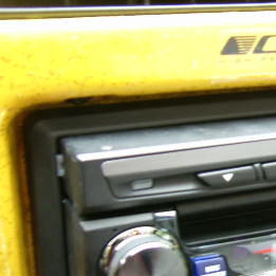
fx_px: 686
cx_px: 288
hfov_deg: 21.8
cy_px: 178
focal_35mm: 76
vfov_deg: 22.7
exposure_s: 1/3
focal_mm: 5.95
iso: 50
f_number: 2.8
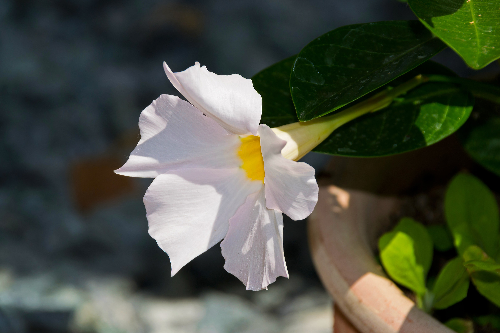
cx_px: 250
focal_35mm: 375
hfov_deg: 5.5
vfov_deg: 3.7
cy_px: 166
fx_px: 5208
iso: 100
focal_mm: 250
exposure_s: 1/200
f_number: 13
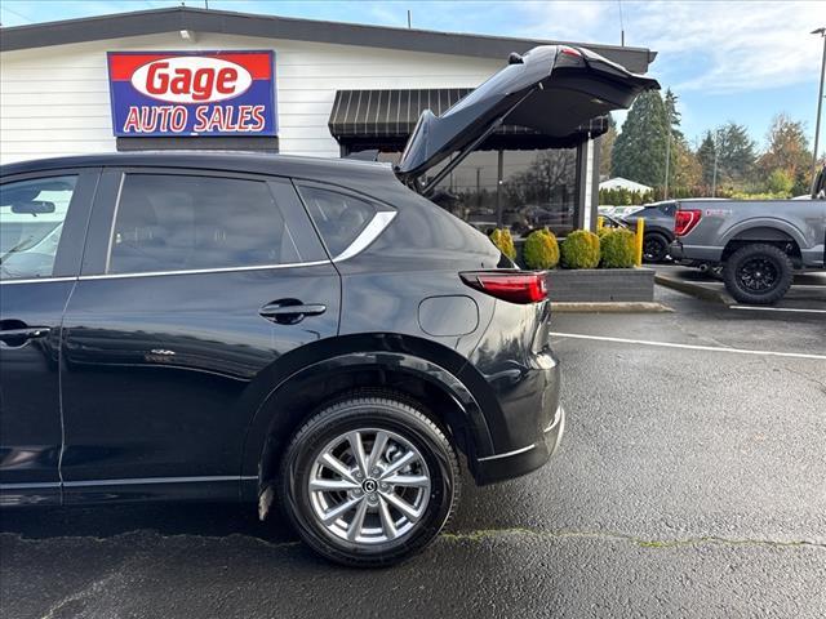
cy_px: 310
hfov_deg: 71.6
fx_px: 573
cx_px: 413
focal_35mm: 24
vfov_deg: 56.8
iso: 80
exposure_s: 1/632
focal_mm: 6.76
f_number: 1.78
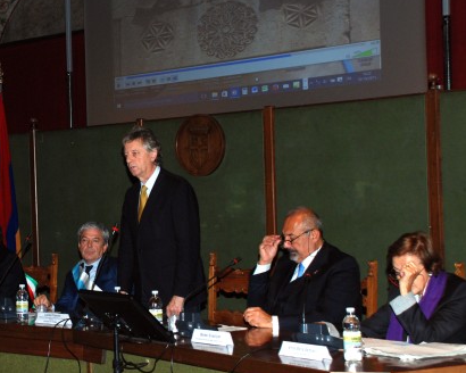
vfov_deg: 18.7
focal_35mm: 82
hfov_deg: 22.9
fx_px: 1131
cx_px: 76
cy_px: 179
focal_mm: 32
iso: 400
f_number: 5.6
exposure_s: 1/60
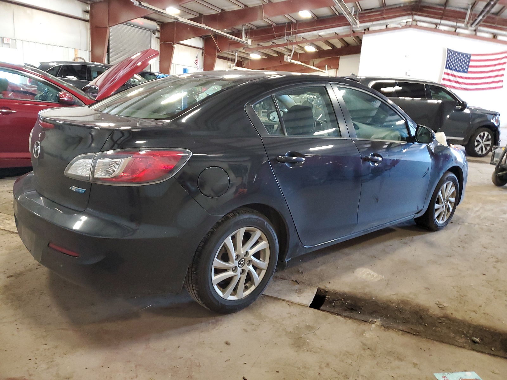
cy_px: 190
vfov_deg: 53.1
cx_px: 254
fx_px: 381
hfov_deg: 67.3
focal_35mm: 26
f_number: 1.5
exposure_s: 1/40
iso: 299
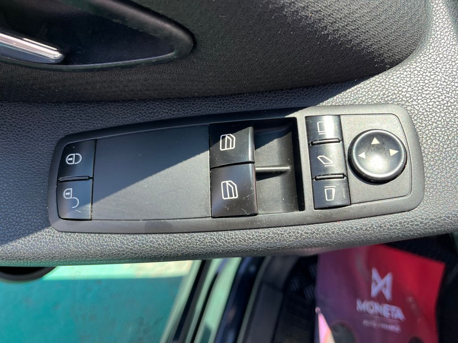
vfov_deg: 53.1
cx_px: 229
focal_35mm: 26
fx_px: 344
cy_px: 172
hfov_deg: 67.3
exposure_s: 1/430
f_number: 1.6
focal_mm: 5.1
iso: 50
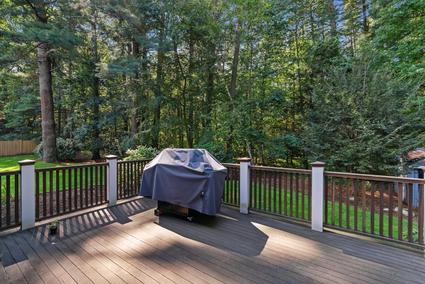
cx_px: 212
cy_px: 142
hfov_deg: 96.7
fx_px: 189
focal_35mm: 16
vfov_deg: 73.8
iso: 125
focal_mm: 16
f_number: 8
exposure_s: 1.3
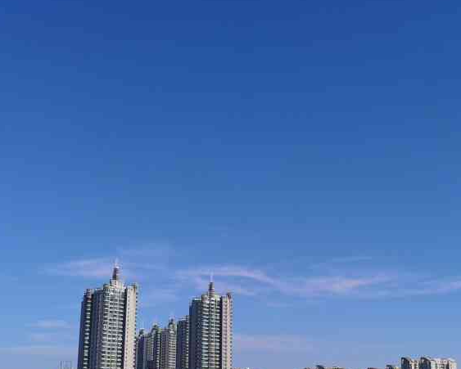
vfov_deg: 26.7
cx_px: 239
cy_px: 176
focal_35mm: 57
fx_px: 778
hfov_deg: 33.0
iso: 50
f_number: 1.8
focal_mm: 5.58
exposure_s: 1/10000
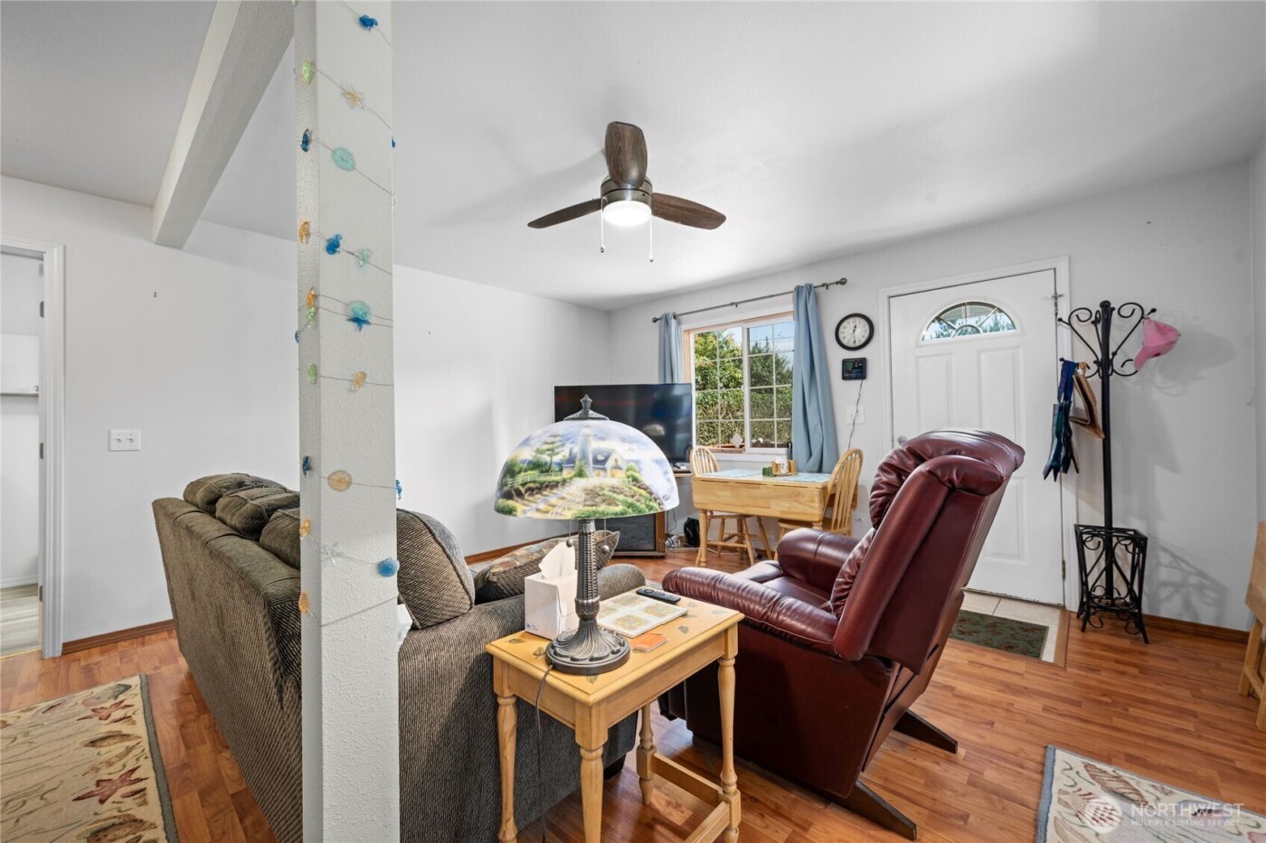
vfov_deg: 81.2
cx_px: 633
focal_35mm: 14
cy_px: 422
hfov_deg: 104.3
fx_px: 492
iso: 400
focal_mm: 14
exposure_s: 1/2.5
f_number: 8
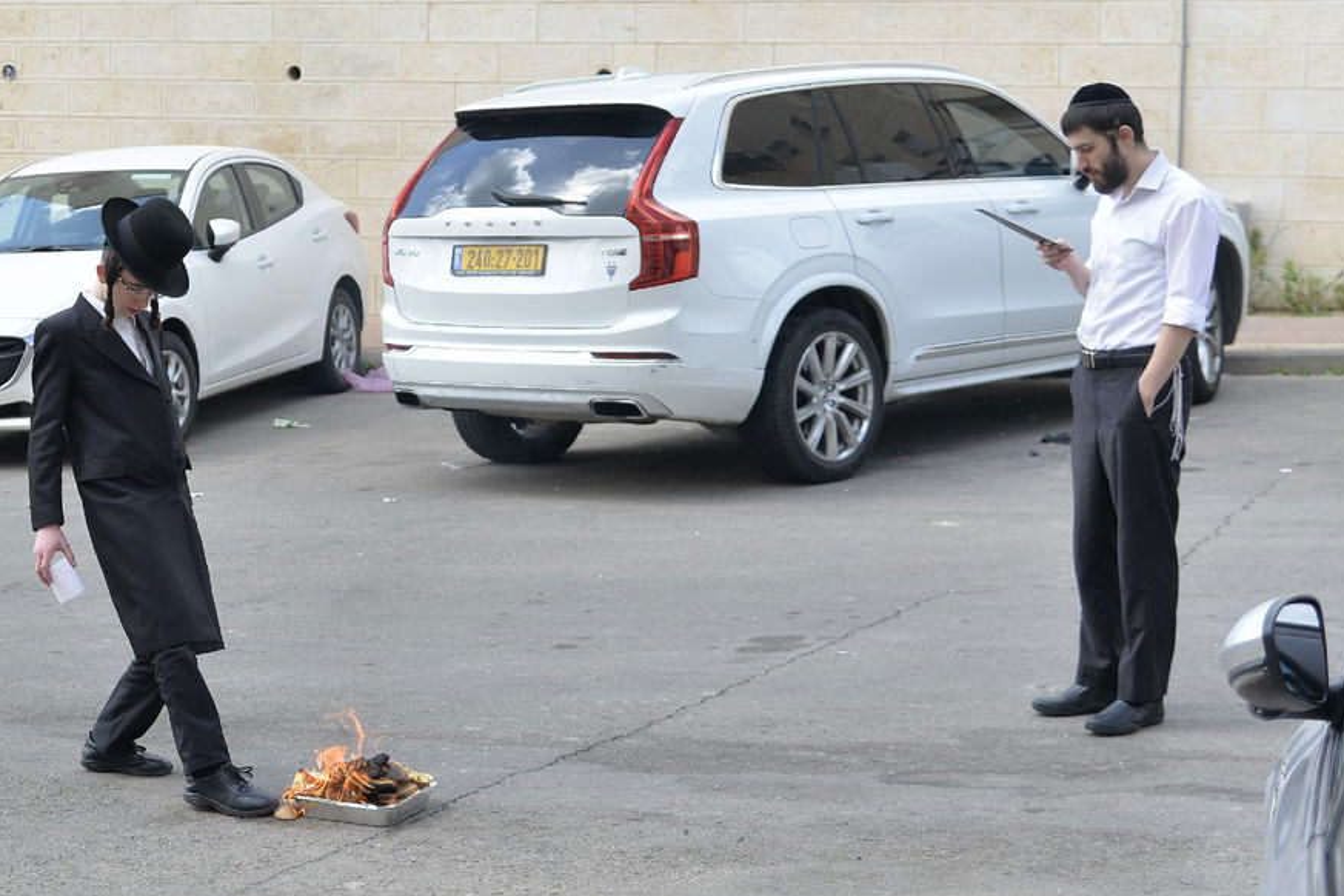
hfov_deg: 25.9
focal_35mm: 77
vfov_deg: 17.7
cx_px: 288
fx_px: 2874
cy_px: 471
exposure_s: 1/250
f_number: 4
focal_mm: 48
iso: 100
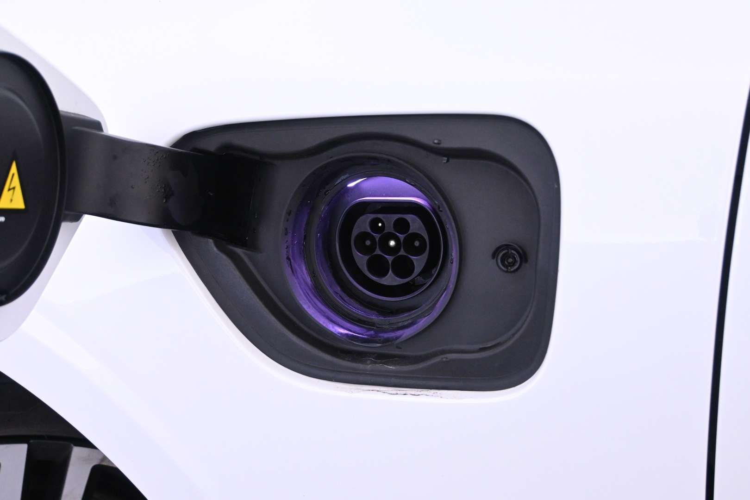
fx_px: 1016
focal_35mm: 49
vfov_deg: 27.7
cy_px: 250
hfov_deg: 40.5
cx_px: 375
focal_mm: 32.5
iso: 2500
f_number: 5
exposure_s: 1/40
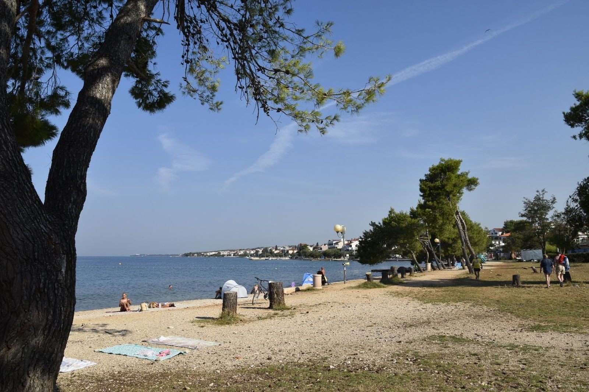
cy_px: 196
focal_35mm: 27
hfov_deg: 67.4
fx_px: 442
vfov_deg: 47.9
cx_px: 294
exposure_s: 1/400
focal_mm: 18
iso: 200
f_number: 10
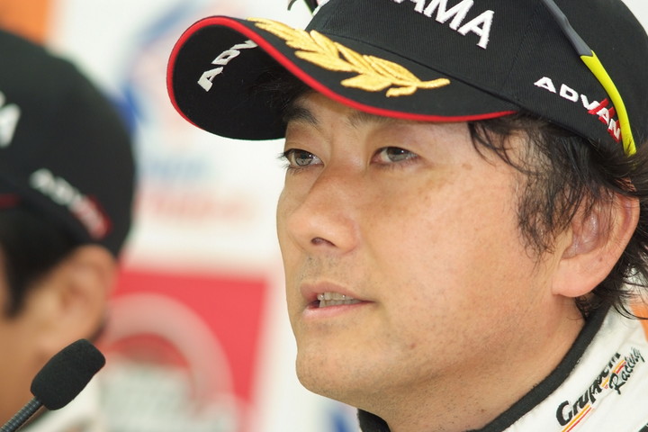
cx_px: 324
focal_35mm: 270
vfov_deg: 5.1
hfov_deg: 7.6
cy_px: 216
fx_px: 4860
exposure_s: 1/125
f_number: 2.8
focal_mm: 180
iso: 800
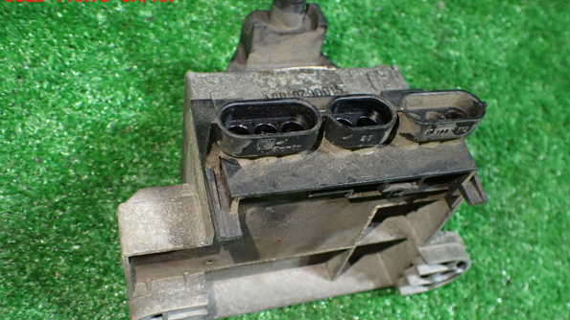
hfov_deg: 59.5
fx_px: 499
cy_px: 199
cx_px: 287
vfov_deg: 35.4
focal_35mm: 33
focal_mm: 5.4
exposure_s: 1/80
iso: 800
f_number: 2.3
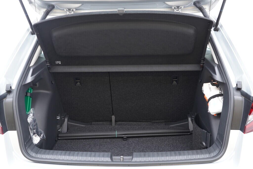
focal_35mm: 36
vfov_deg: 36.9
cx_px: 126
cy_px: 84
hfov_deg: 53.1
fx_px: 253
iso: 500
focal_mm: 24
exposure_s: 1/40
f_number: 2.8
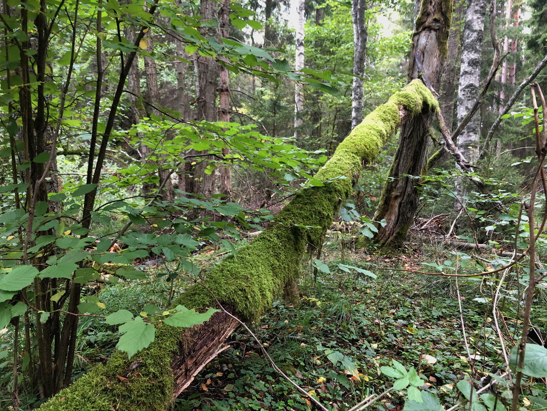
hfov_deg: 63.4
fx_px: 442
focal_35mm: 28
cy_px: 206
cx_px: 274
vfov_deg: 49.7
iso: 40
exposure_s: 1/20
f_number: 1.8
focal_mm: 3.99
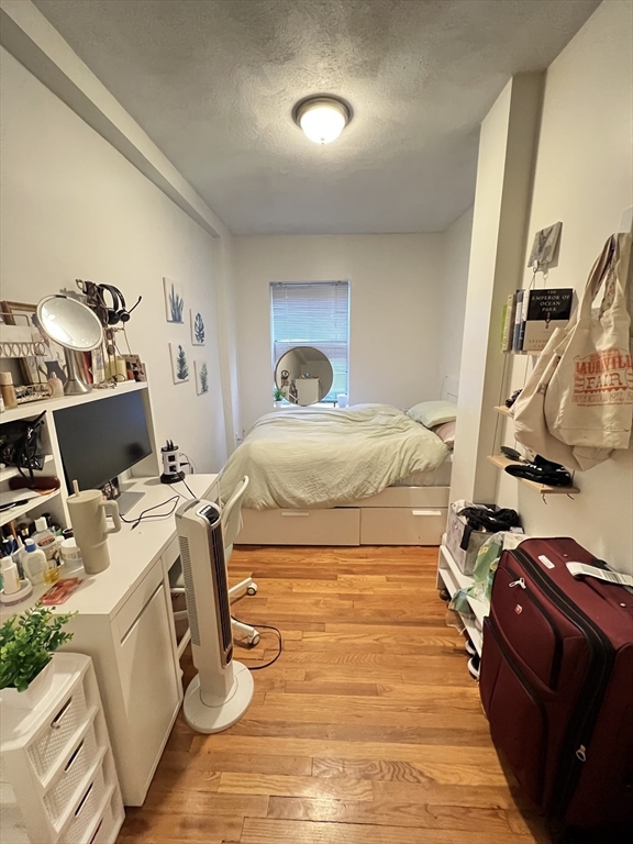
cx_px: 316
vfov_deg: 106.2
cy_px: 422
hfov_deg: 89.9
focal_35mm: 13
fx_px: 317
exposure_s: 1/40
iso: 1000
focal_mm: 1.57
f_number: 1.8
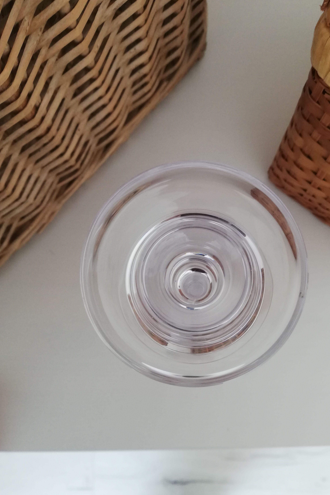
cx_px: 189
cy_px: 250
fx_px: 385
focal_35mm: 28
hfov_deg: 46.3
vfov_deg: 65.5
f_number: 2.2
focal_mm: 3.81
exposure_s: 1/33.3
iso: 200
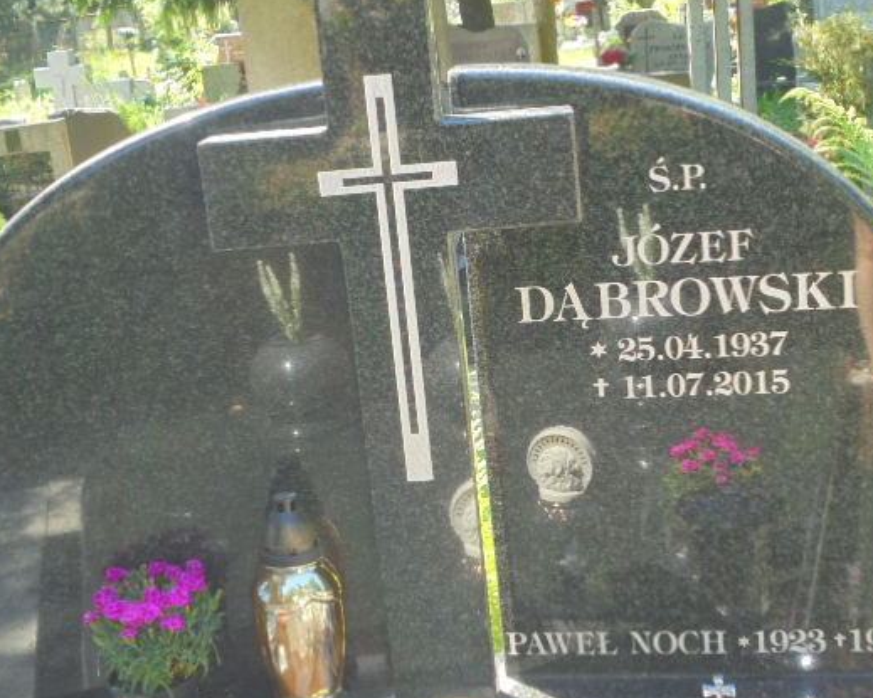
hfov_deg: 32.0
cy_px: 367
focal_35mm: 59
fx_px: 1524
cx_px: 468
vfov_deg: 25.8
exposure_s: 1/50
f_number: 4.8
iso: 100
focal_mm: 8.9
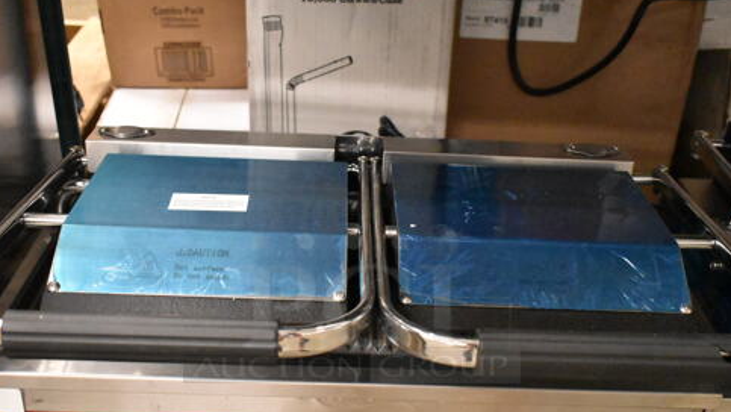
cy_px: 303
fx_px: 885
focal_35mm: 46
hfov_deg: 44.9
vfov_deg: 25.9
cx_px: 353
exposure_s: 1/125
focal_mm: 23
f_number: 3.8
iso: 10000
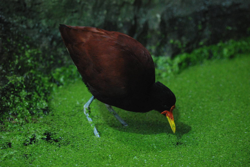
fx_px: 1408
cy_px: 84
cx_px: 125
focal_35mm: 202
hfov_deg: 10.1
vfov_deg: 6.8
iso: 1600
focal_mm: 135
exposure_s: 1/160
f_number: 4.2
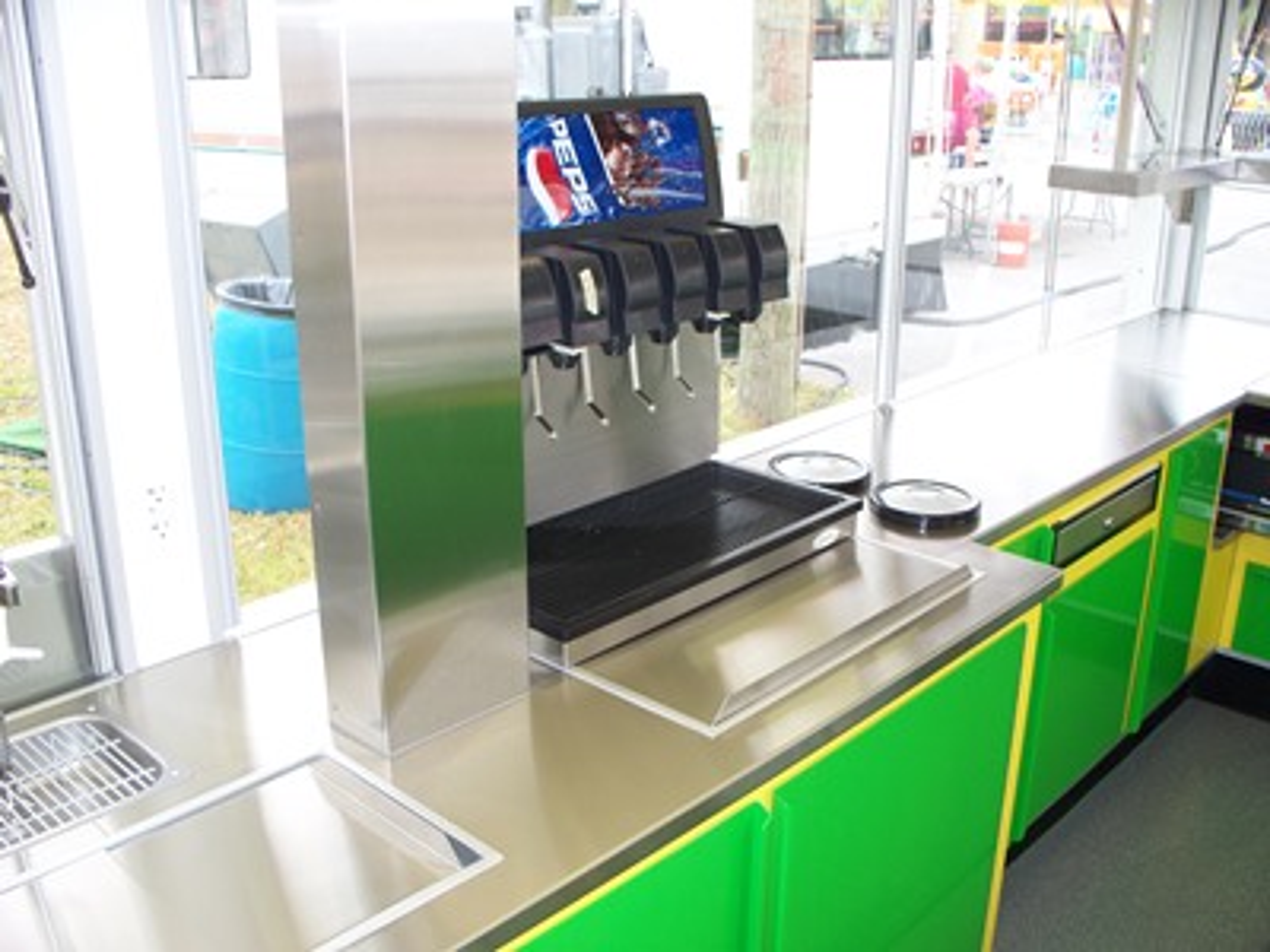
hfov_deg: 51.4
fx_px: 1321
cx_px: 635
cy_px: 476
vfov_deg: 39.7
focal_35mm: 36
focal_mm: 7.54
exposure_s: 1/100
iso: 64
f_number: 2.8
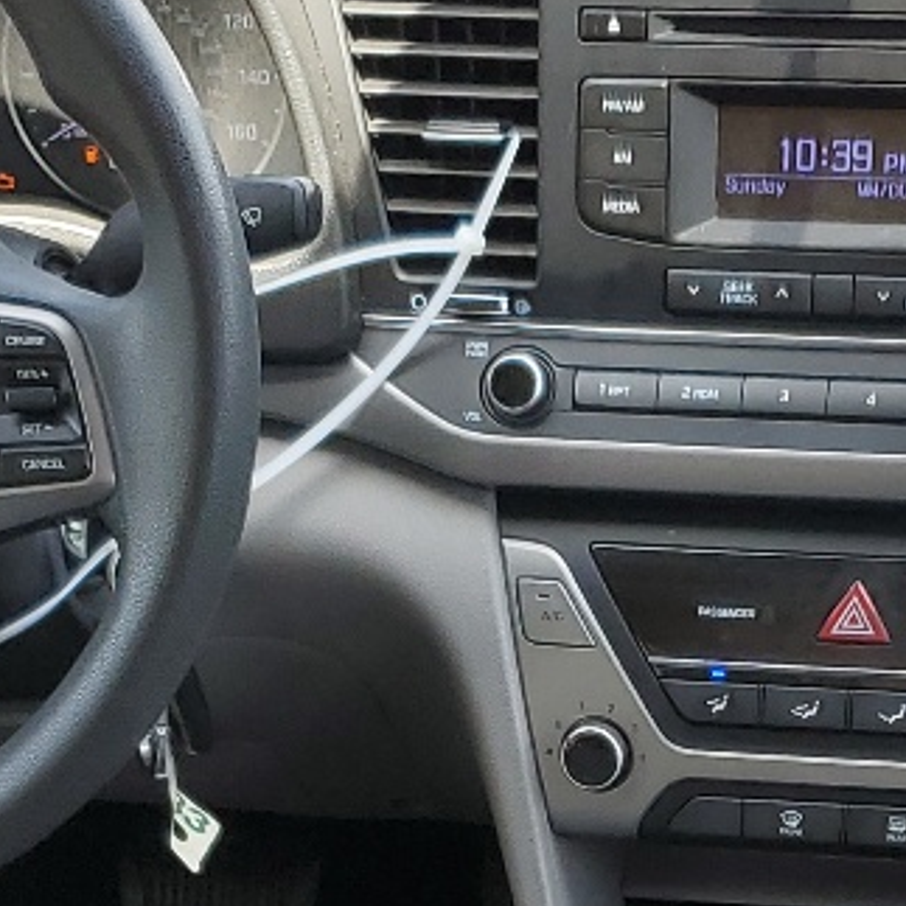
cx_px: 682
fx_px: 3376
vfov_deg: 14.2
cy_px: 1386
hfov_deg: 15.2
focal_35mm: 114
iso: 50
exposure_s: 1/204
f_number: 1.5
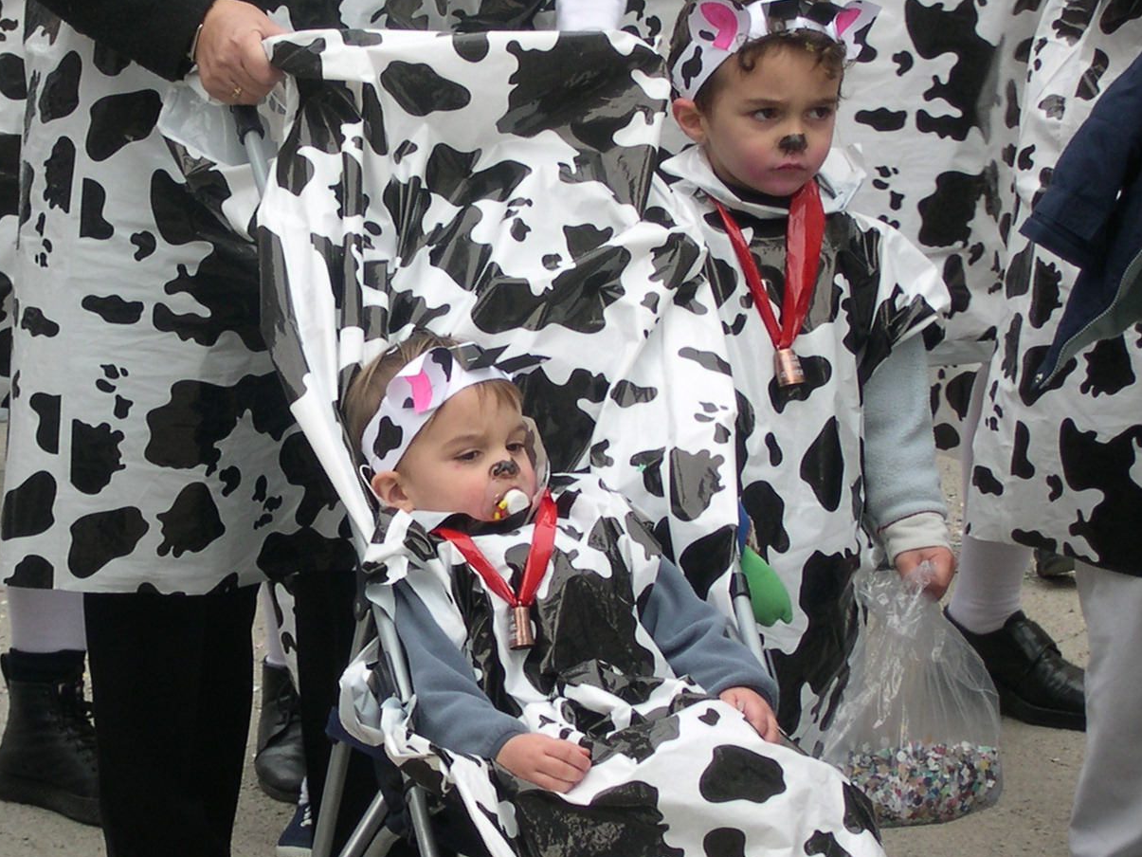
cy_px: 343
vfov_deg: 6.9
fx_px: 7094
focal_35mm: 215
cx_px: 219
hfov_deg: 9.2
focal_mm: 24
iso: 100
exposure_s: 1/90
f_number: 4.9
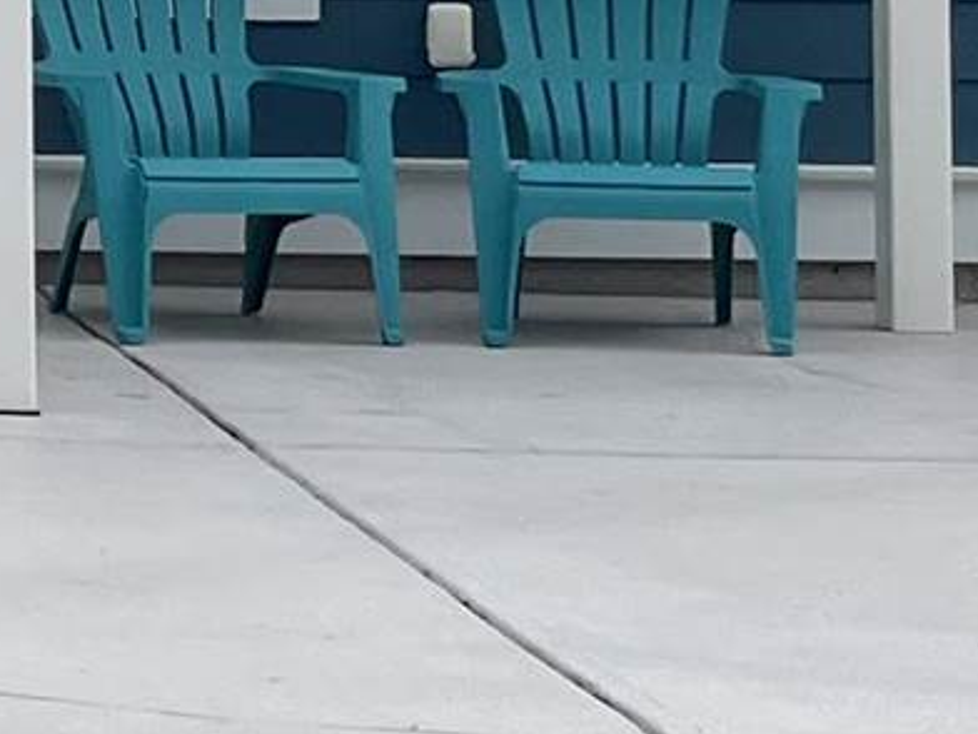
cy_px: -482
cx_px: -918
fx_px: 5764
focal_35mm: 204
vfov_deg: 7.1
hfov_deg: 9.2
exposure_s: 1/5319
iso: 50
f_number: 1.6
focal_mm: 5.1
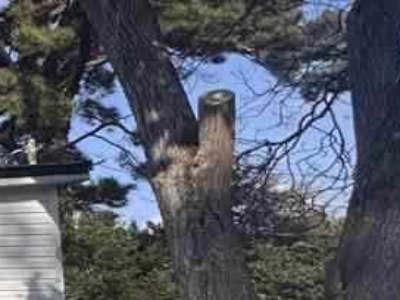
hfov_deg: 16.0
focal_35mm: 66
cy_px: 282
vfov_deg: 21.6
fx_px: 763
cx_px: -522
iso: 40
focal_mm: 2.22
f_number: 2.2
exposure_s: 1/2674
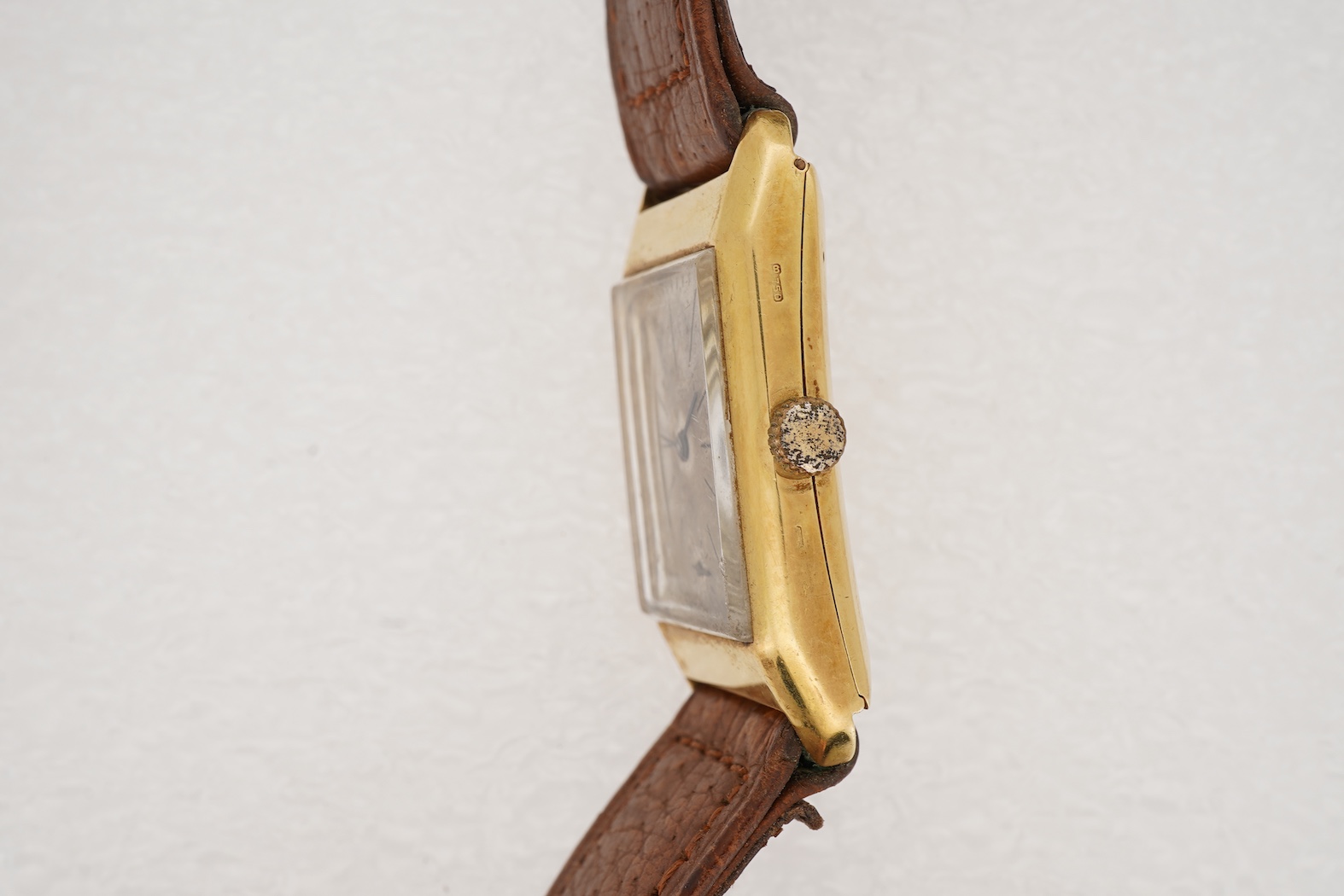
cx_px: 672
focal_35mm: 45
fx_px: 1680
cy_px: 448
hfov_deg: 43.6
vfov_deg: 29.9
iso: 160
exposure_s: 1/160
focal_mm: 30
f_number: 22
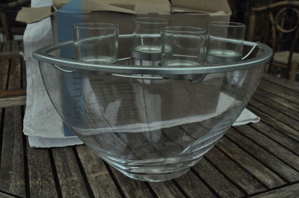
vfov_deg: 35.4
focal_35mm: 38
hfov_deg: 51.3
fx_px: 311
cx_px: 150
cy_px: 99
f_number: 14
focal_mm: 25
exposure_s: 1/800
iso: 3200
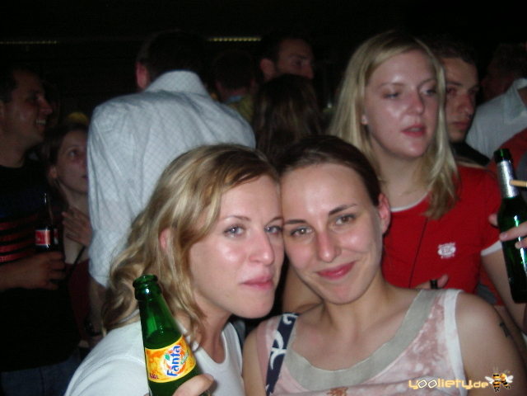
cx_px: 264
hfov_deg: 49.0
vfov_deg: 37.7
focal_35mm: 38
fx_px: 579
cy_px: 198
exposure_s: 1/60
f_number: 2.6
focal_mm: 5.8
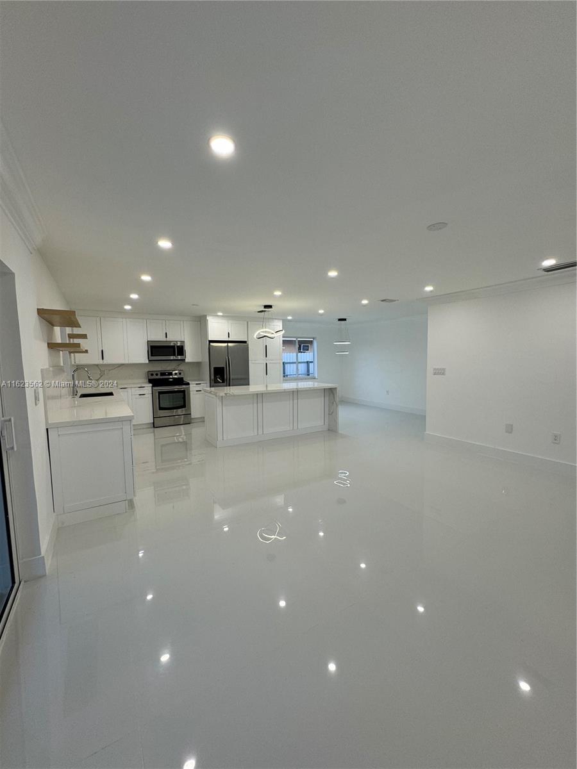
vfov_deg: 102.1
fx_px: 311
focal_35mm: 14
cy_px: 384
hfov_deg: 85.7
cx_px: 288
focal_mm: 2.22
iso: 64
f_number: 2.2
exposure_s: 1/120
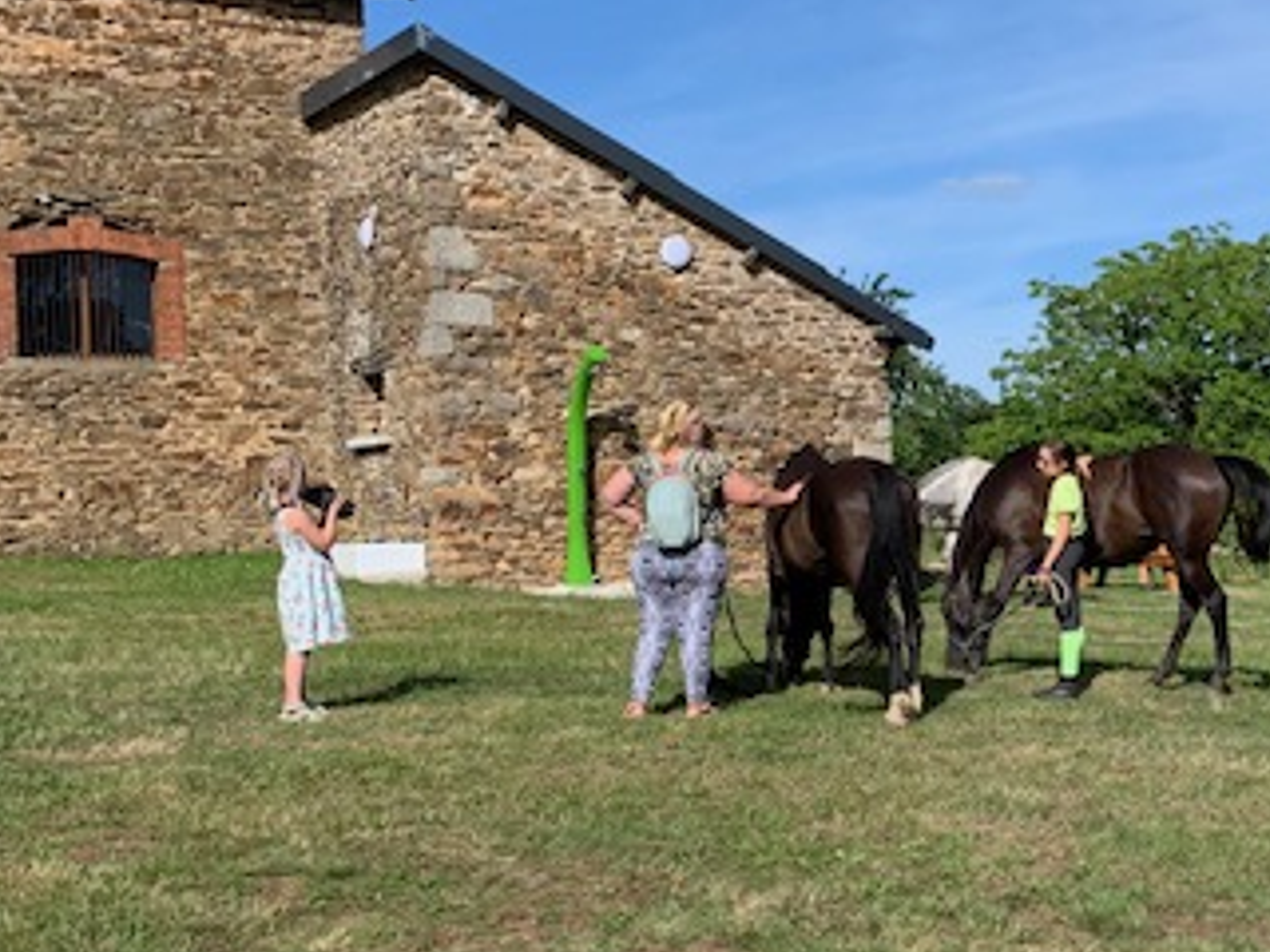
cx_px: 1195
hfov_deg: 34.3
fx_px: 1908
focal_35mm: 52
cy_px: 496
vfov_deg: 28.0
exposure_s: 1/2421
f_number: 1.8
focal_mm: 4.25
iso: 25
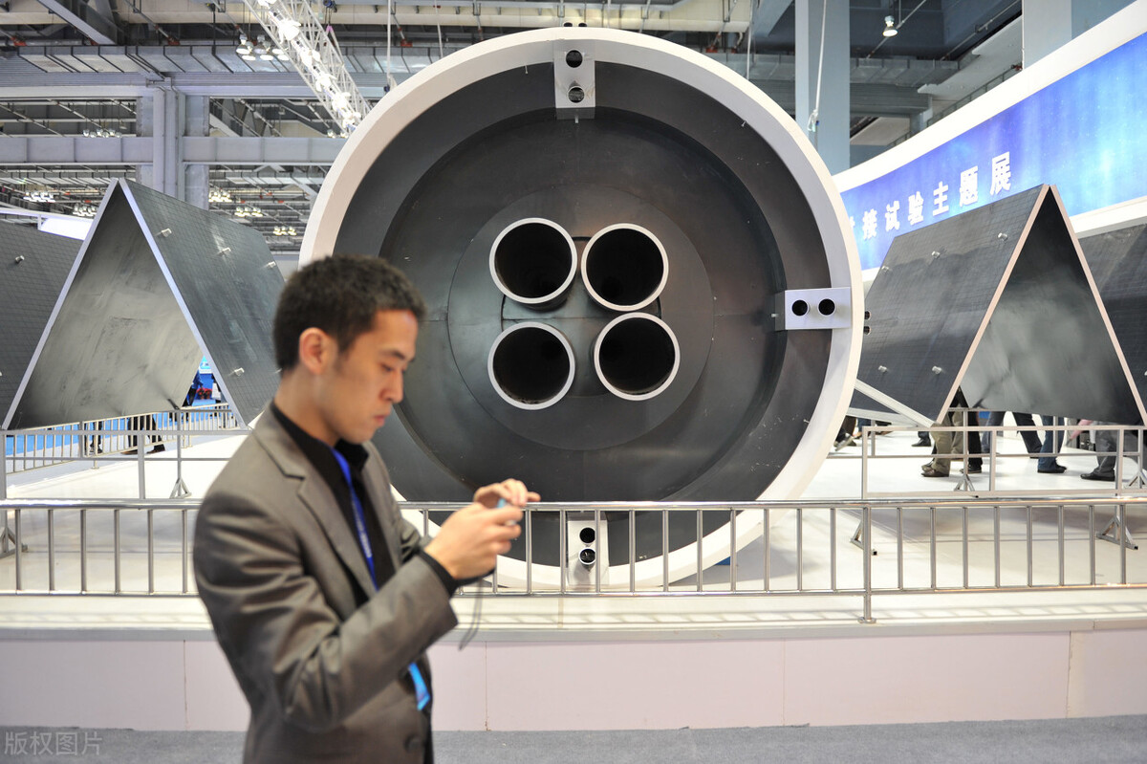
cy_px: 382
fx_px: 764
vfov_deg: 53.1
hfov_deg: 73.8
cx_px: 574
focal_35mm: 24
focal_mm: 24
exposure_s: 1/50
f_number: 2.8
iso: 640
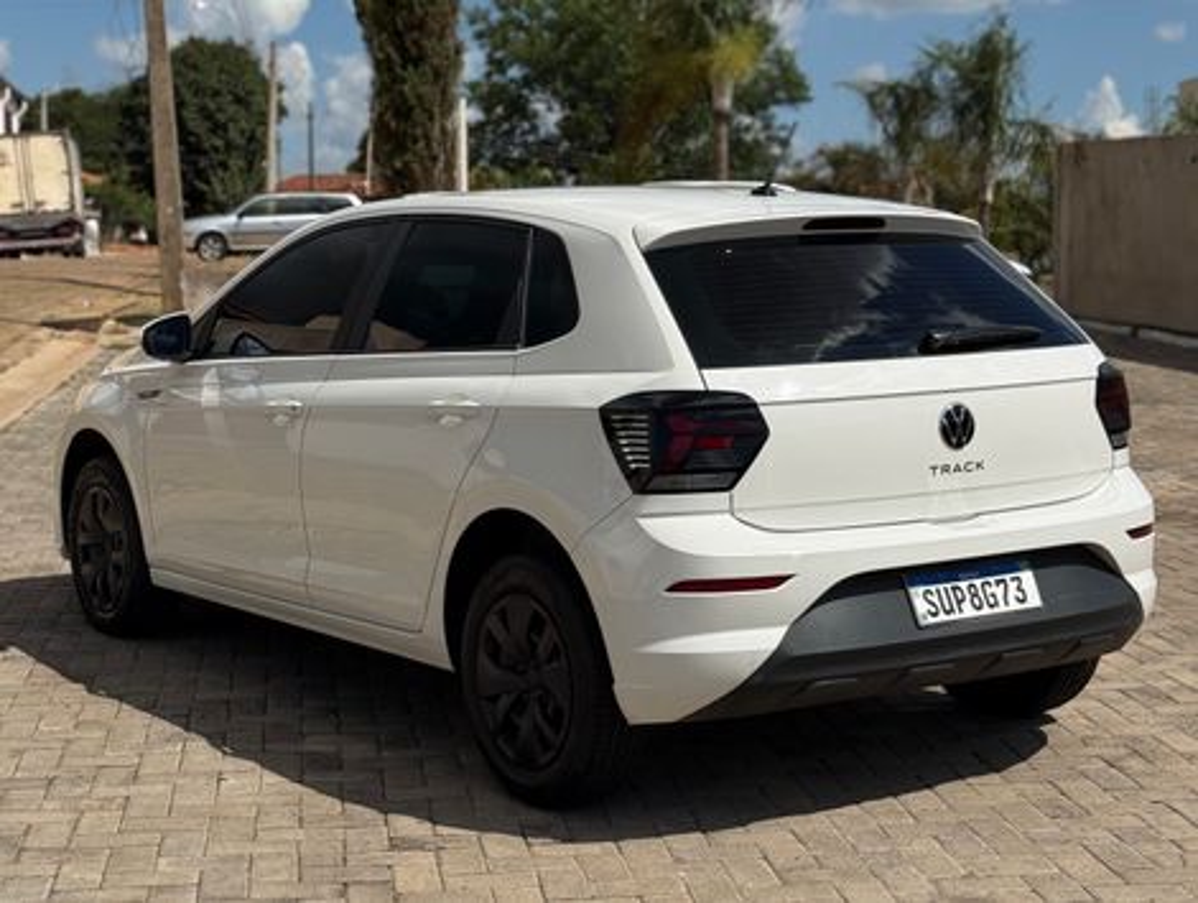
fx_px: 1664
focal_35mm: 48
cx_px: 599
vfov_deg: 30.3
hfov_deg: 39.6
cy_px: 452
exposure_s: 1/11364
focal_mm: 6.76
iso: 50
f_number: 1.78
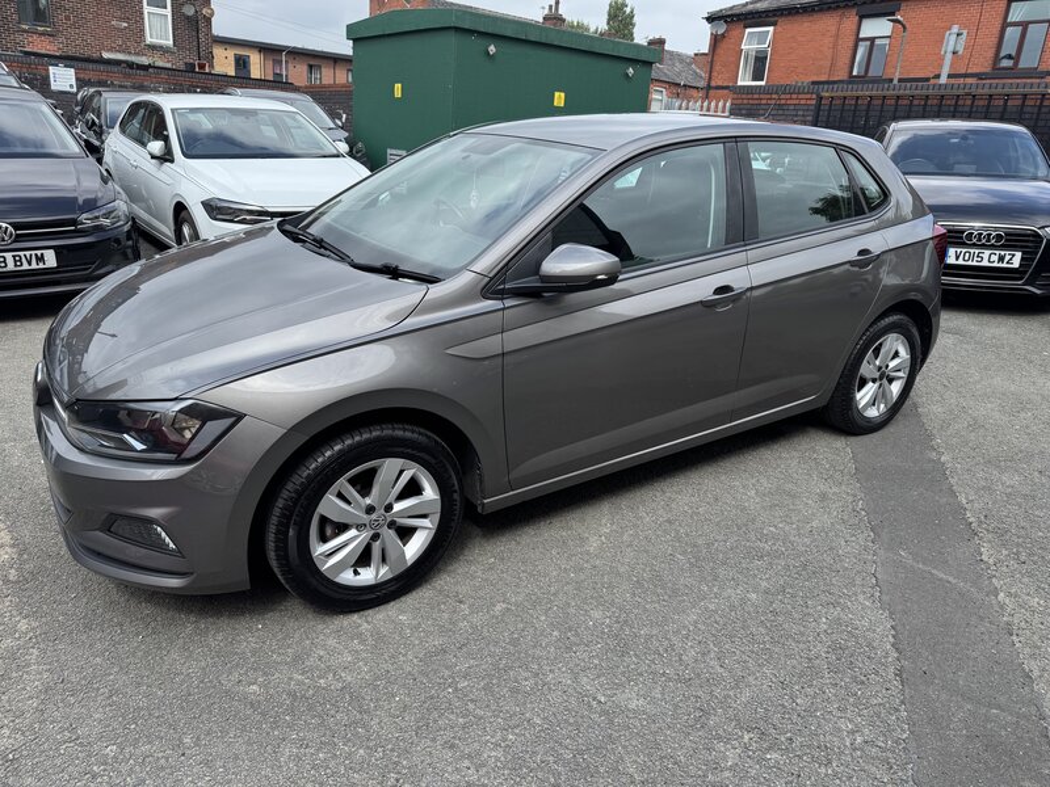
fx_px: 728
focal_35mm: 24
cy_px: 394
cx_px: 525
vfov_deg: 56.8
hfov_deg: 71.6
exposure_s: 1/1818
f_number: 1.78
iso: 80
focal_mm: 6.76
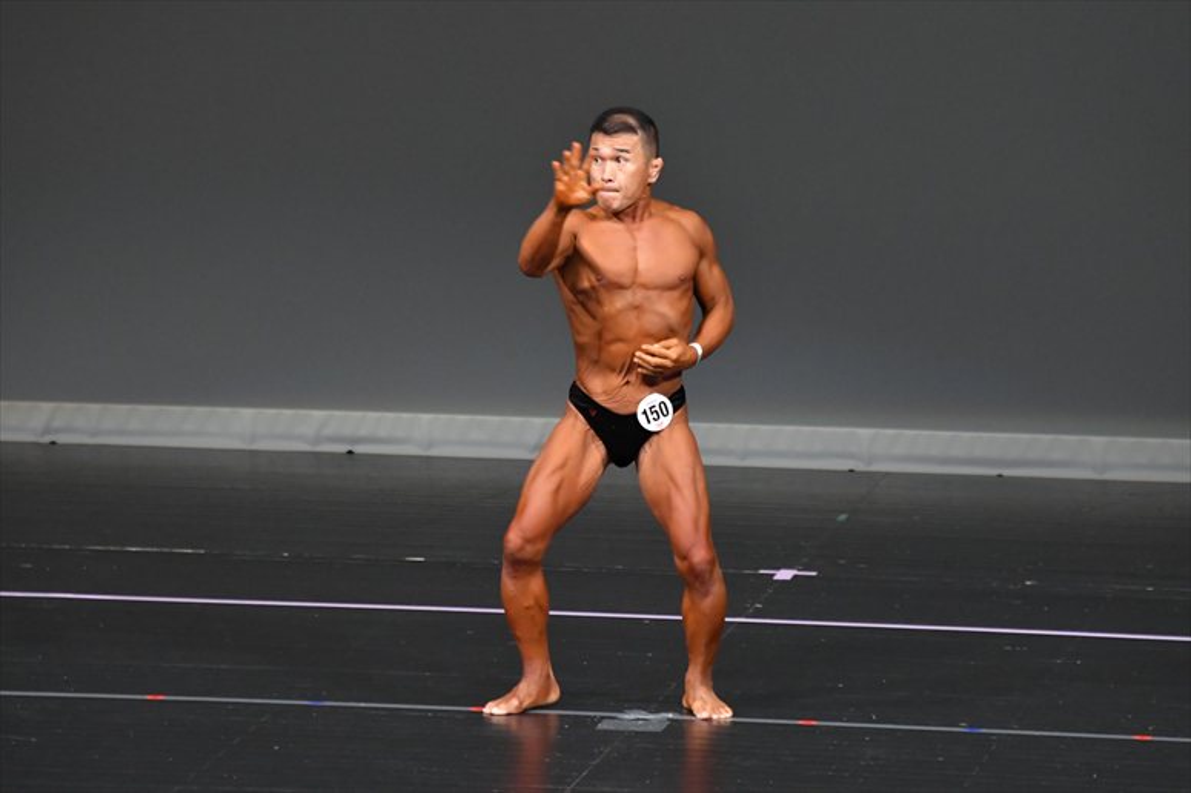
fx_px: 10416
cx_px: 596
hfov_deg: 6.5
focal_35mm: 315
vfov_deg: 4.4
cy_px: 396
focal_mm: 210
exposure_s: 1/400
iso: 4000
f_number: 5.6
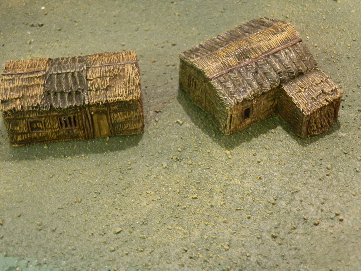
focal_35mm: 61
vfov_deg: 24.0
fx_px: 636
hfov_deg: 31.7
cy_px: 136
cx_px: 180
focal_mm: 10.99
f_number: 3.7
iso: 320
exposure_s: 1/8
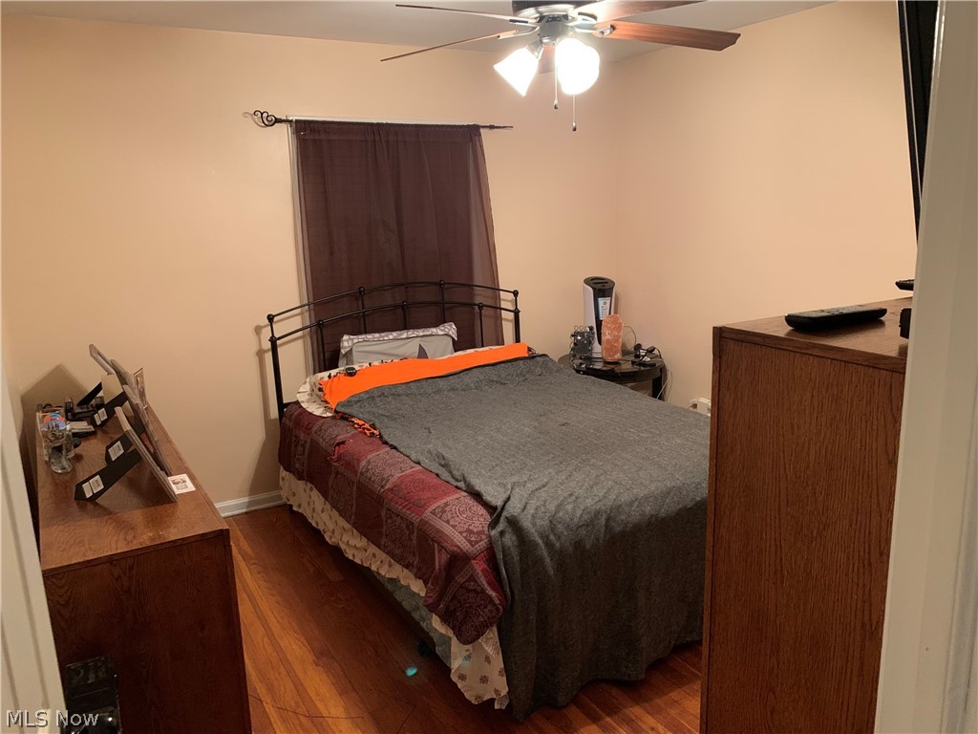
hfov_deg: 67.3
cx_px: 489
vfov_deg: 53.1
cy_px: 367
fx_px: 735
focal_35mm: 26
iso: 400
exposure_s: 1/30
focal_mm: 4.25
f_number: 1.8
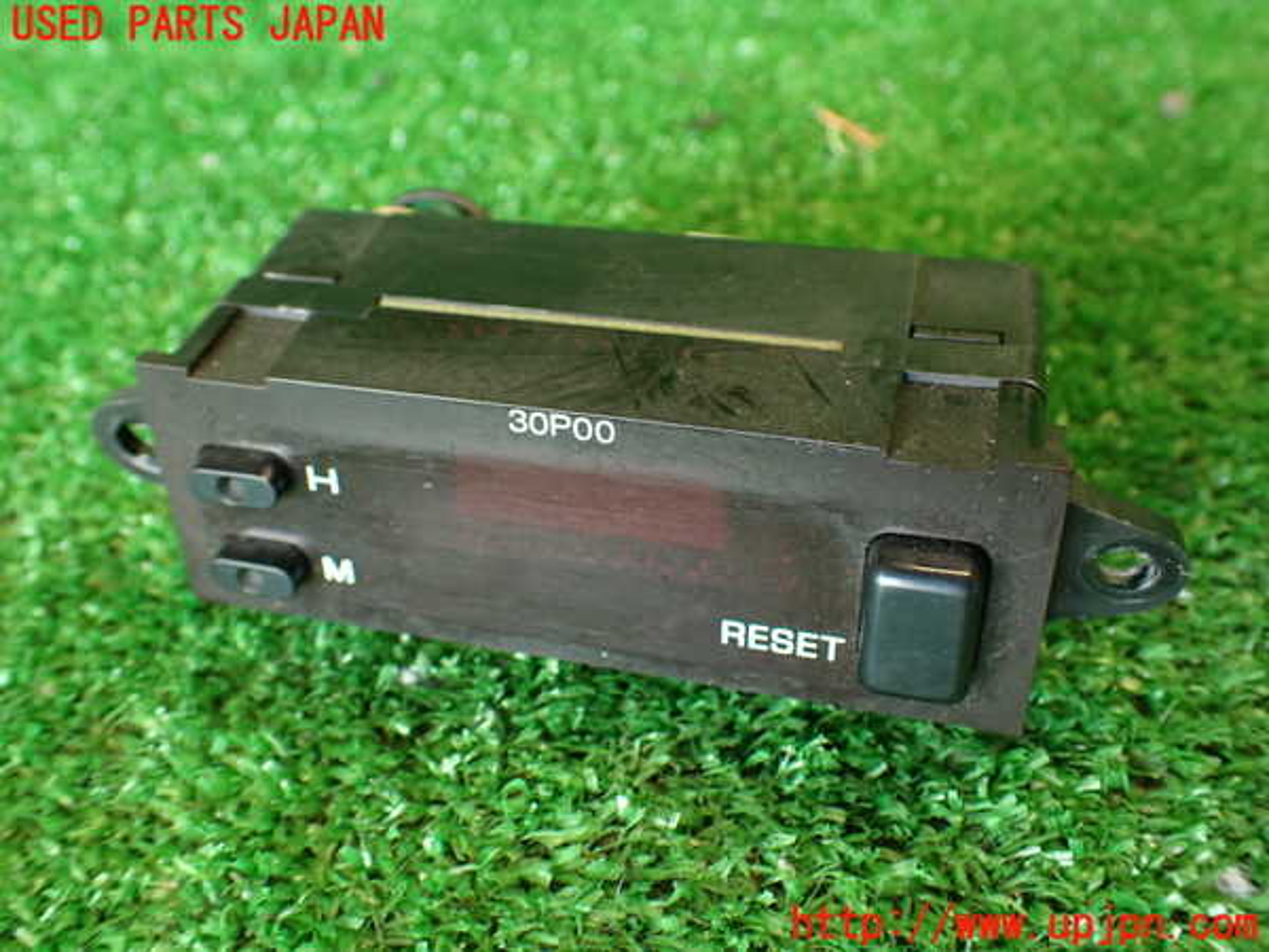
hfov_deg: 56.8
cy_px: 476
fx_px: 1173
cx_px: 634
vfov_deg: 44.2
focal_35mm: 32
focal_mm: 5.79
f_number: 2.4
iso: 250
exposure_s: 1/30
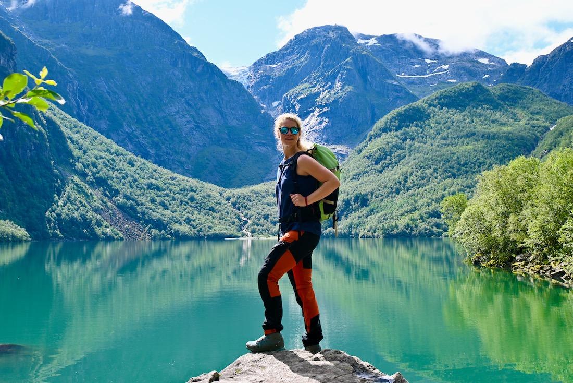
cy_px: 192
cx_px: 286
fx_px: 669
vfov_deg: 31.9
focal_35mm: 42
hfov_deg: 46.4
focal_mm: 28
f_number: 6.3
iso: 100
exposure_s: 1/320
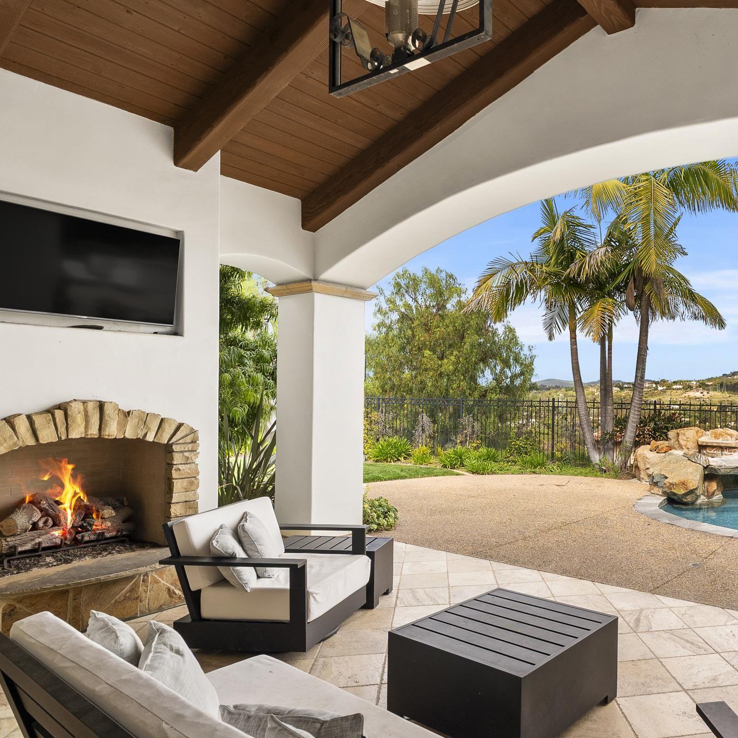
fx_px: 579
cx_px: 573
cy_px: 396
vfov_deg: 64.9
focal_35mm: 24
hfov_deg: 60.6
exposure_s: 1/100
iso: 500
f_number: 8
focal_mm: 16
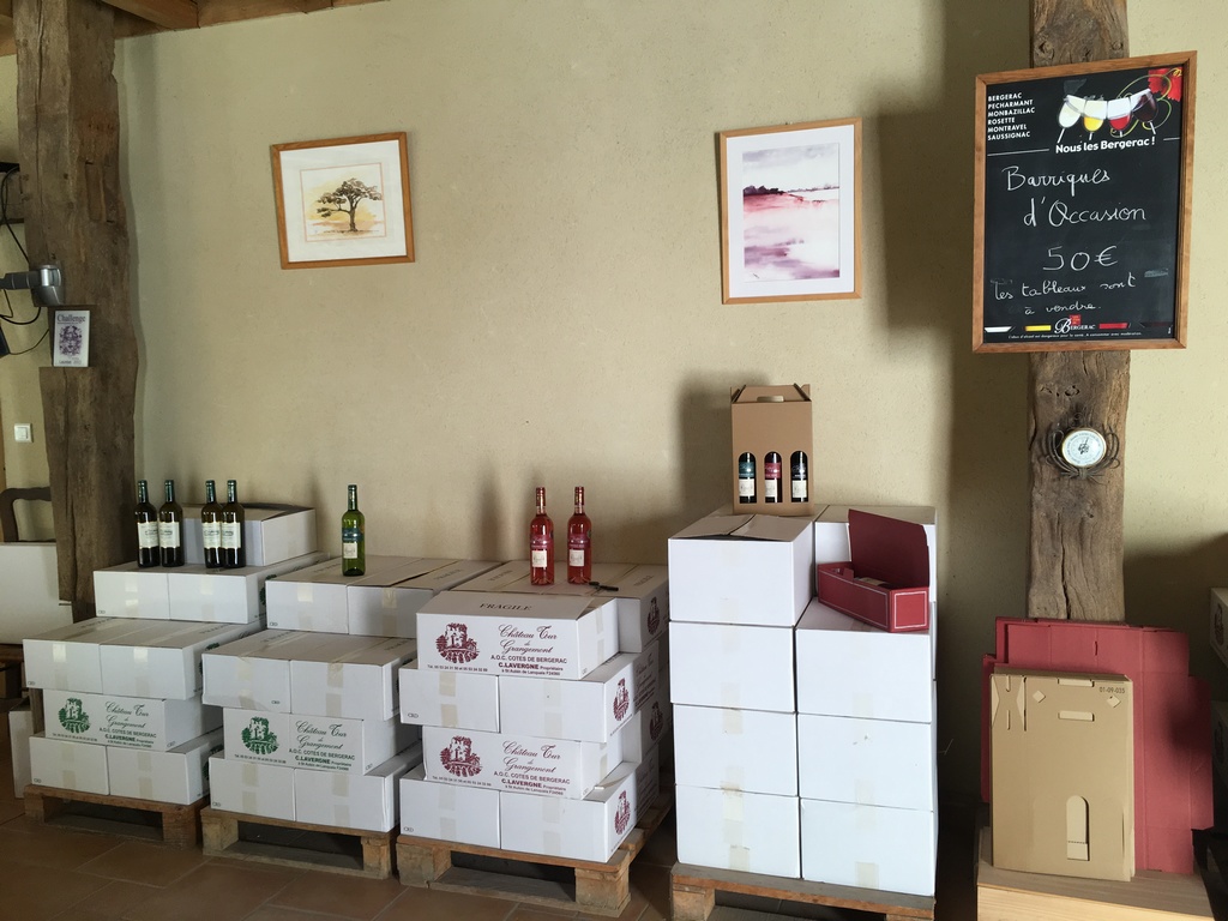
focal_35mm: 29
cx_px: 614
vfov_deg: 48.2
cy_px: 460
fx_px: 1029
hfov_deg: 61.7
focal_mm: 4.15
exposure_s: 1/50
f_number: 2.2
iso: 32
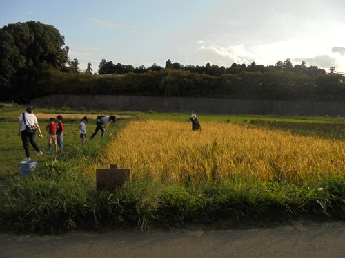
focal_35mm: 26
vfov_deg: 53.1
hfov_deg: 67.3
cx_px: 172
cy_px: 129
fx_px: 259
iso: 100
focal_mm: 4.6
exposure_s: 1/500
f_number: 3.5
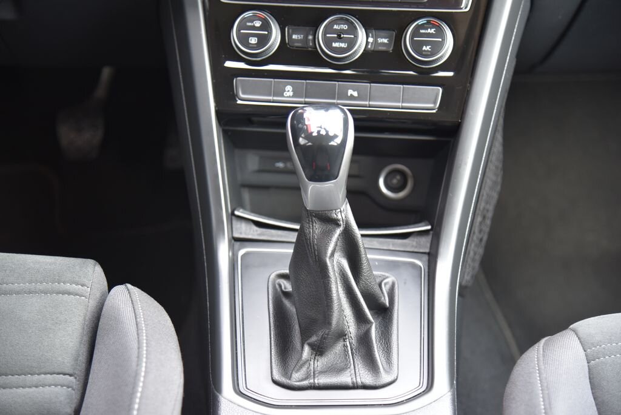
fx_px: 1208
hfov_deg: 28.8
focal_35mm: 70
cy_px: 208
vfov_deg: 19.5
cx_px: 310
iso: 500
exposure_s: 1/20
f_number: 4
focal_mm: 70
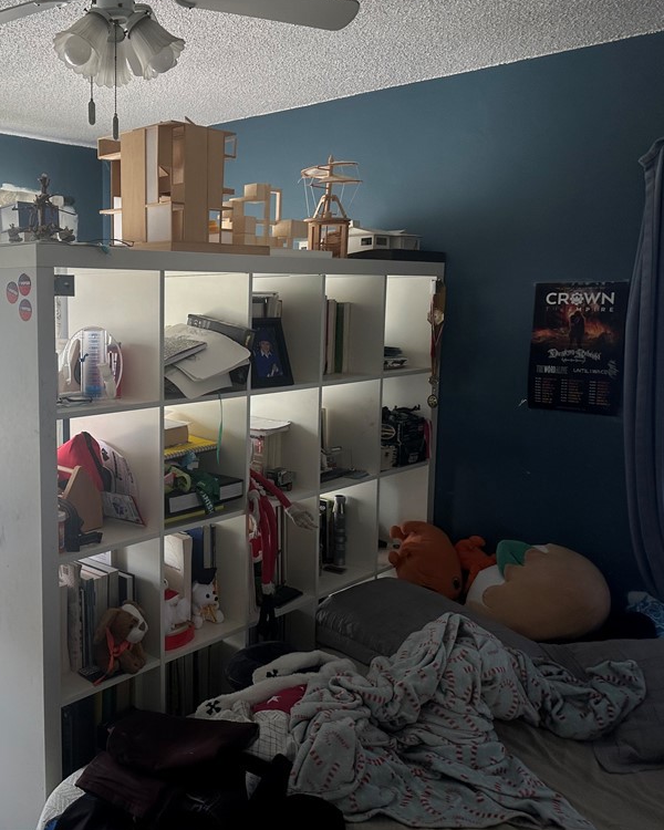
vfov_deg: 55.7
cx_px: 124
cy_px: 411
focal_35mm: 32
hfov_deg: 43.5
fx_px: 786
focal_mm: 6.86
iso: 125
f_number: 1.78
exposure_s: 1/120
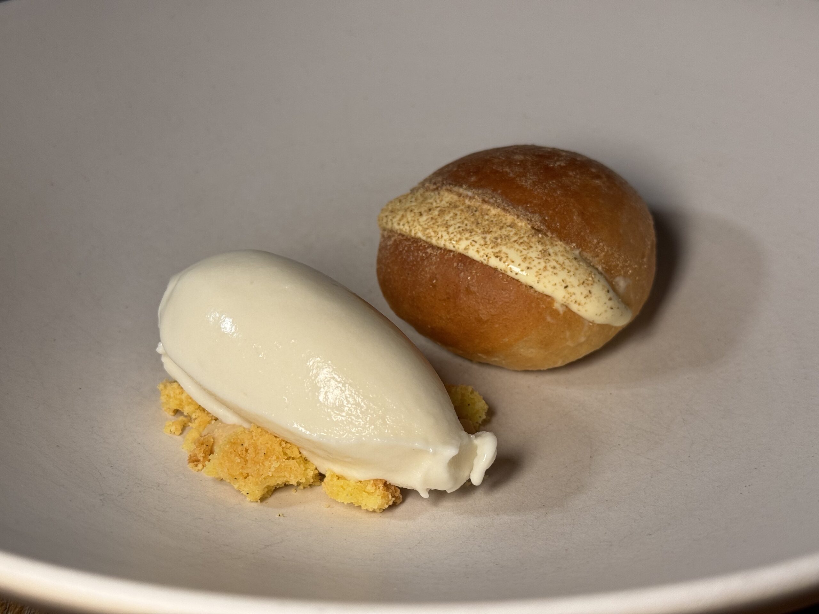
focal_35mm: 48
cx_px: 410
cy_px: 307
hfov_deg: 39.7
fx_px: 1136
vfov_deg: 30.3
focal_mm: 6.76
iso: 64
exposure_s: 1/50
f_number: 1.78
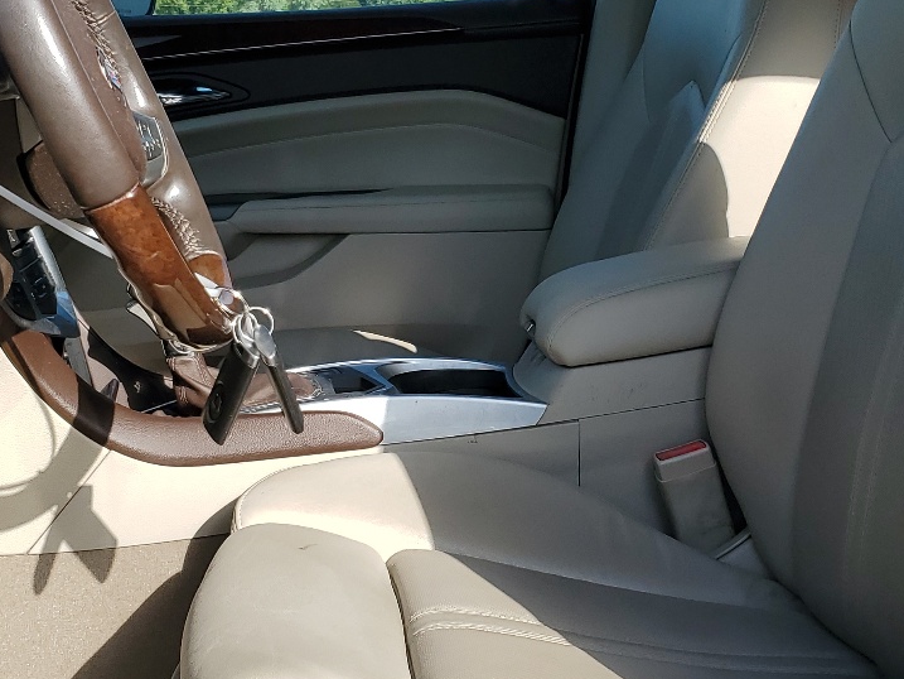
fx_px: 1515
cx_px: 464
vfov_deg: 25.2
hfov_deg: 33.2
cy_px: 323
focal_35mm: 58
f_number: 1.5
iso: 50
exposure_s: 1/2000
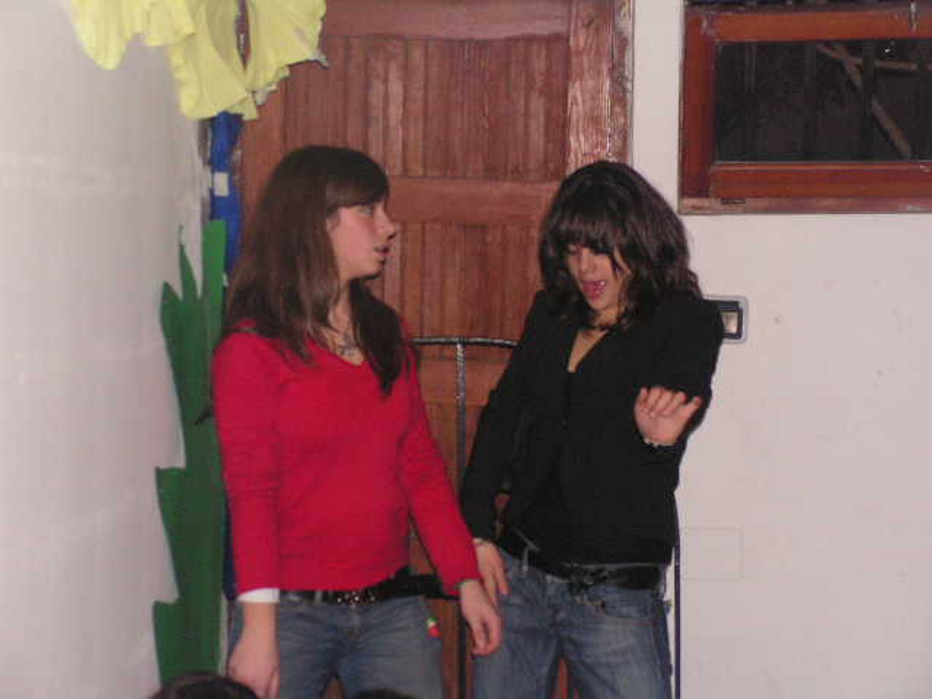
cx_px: 466
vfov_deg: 13.7
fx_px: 2908
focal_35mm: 108
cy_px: 350
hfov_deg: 18.2
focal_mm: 18.1
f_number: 3.4
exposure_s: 1/100
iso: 200
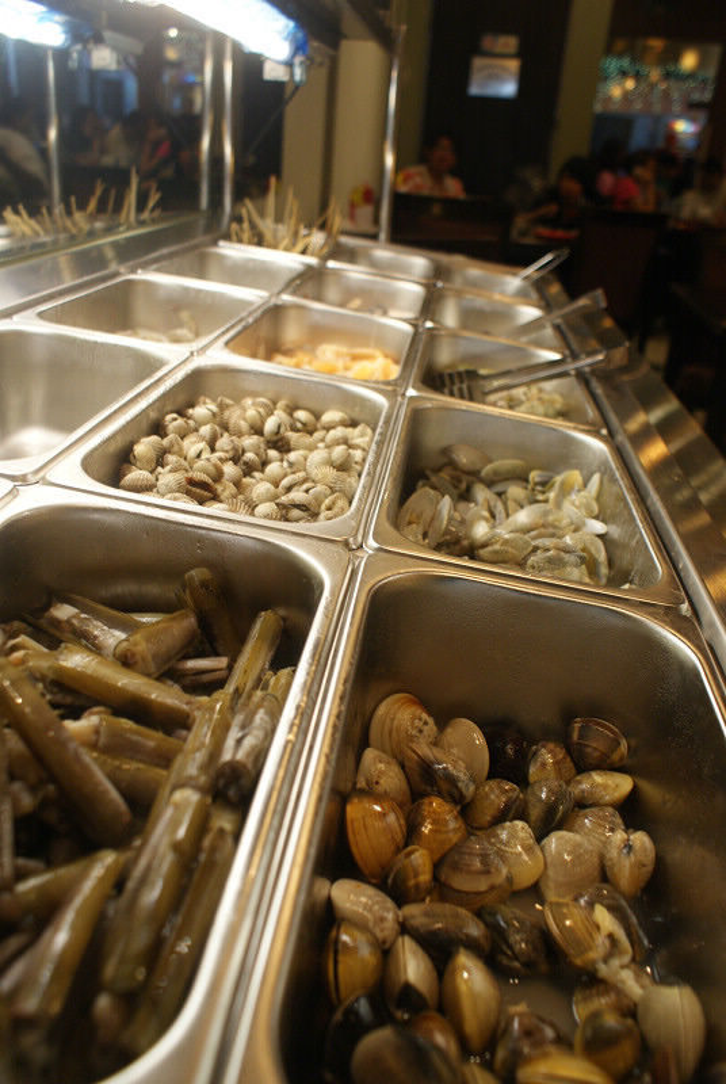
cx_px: 363
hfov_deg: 43.7
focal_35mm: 30
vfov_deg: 61.9
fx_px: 904
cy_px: 542
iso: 400
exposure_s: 1/20
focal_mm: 20
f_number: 4
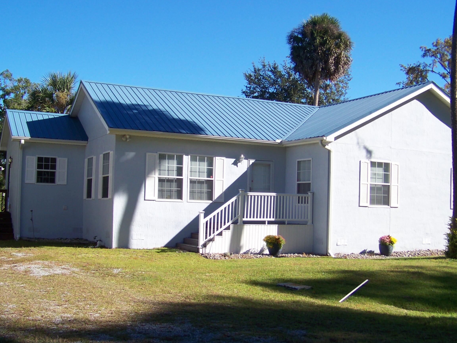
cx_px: 237
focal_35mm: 47
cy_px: 185
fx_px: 620
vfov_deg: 30.9
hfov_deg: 40.4
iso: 64
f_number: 2.8
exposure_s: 1/800
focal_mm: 5.85
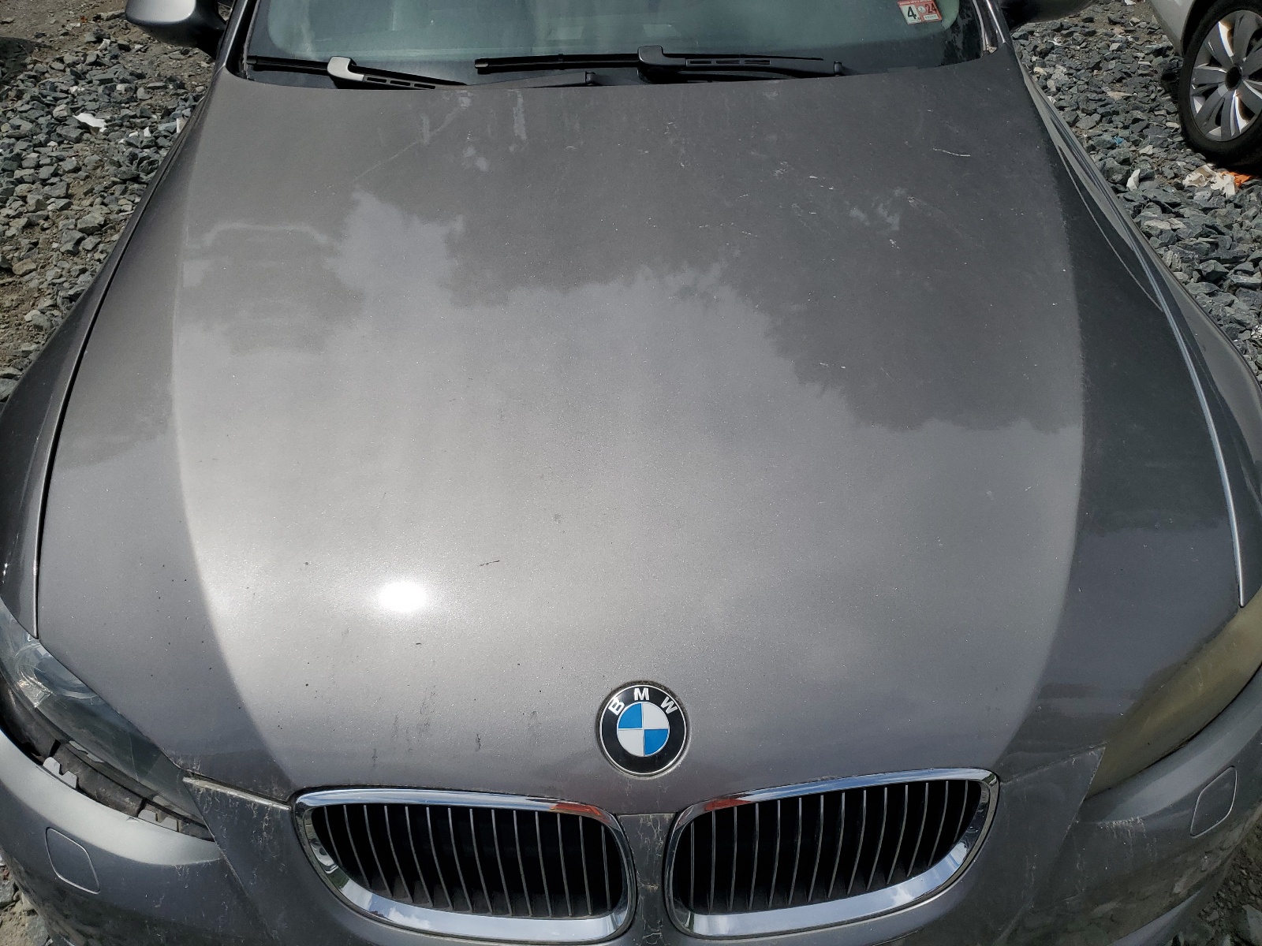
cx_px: 631
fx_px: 948
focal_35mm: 26
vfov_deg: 53.1
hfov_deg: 67.3
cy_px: 473
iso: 50
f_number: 1.5
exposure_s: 1/10000
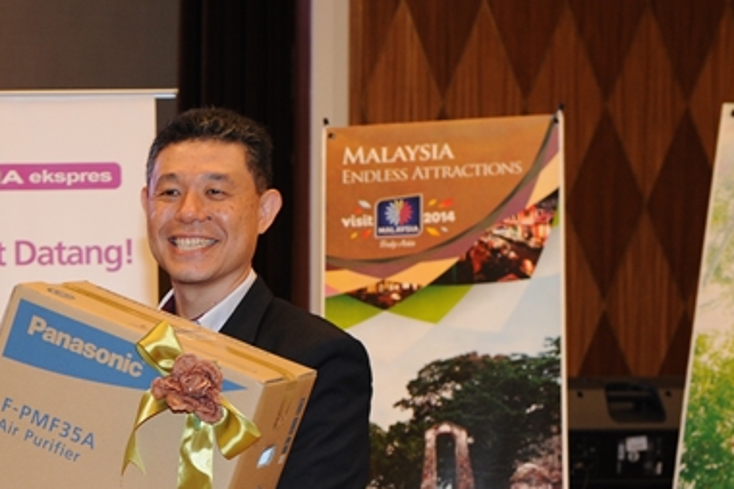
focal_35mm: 101
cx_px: 52
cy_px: 375
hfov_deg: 19.8
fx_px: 2058
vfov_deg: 13.5
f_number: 3.5
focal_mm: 48
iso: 1000
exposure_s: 1/60
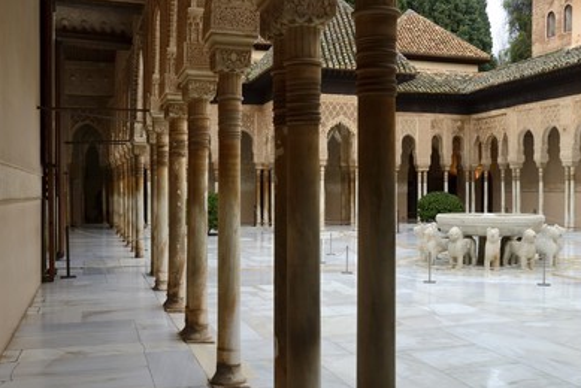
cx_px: 311
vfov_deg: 32.7
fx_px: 662
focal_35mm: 41
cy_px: 206
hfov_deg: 47.3
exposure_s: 1/80
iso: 1600
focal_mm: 38
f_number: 9
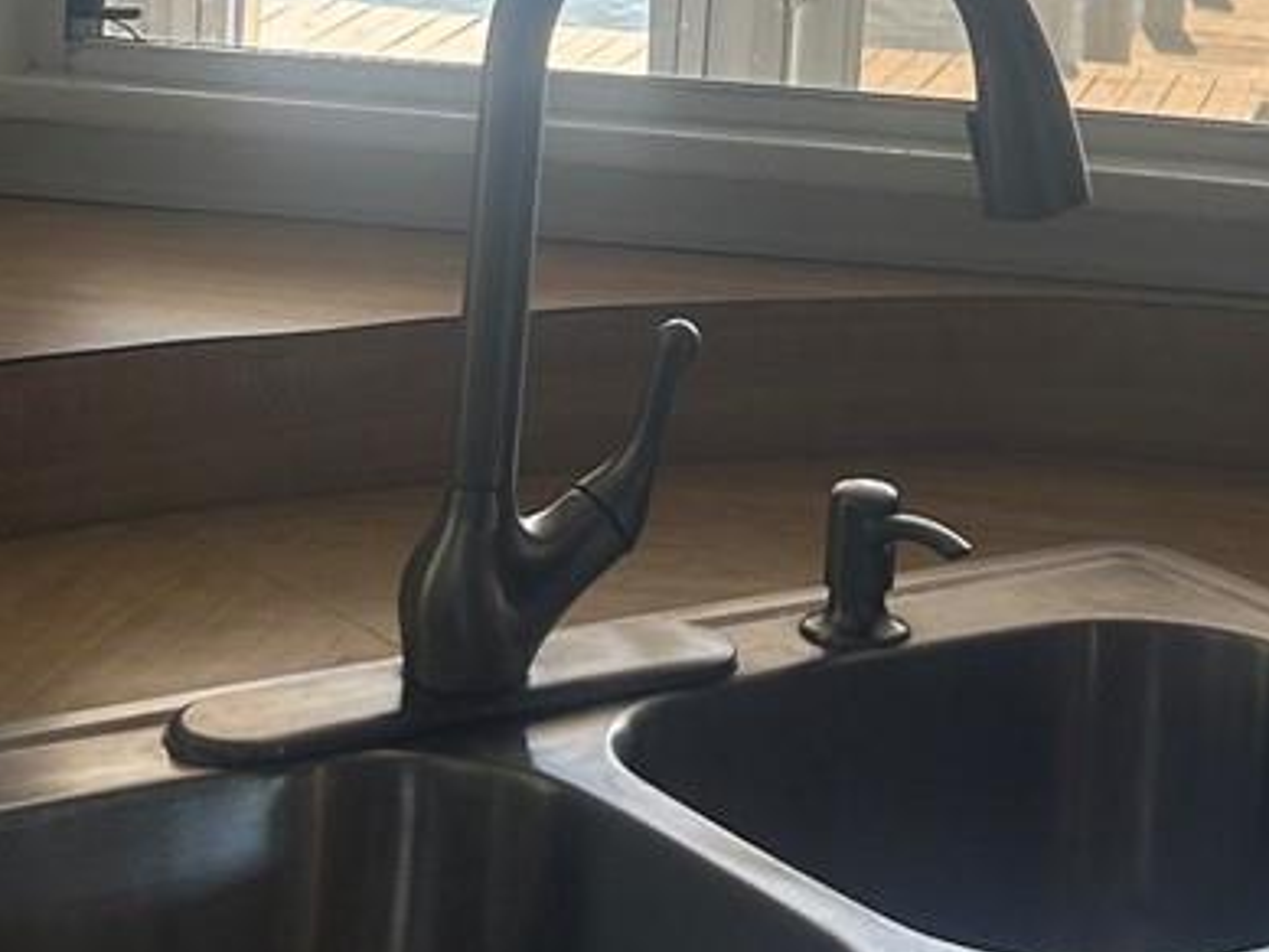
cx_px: 1093
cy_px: -394
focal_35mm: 107
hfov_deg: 18.1
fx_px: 3924
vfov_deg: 13.2
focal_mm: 5.7
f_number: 1.5
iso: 50
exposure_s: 1/827
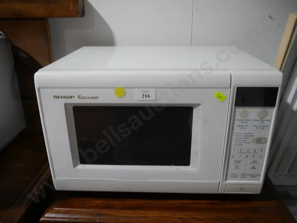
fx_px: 240
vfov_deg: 49.8
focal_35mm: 28
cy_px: 112
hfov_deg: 63.4
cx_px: 148
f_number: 3.5
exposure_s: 1/60
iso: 200
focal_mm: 14
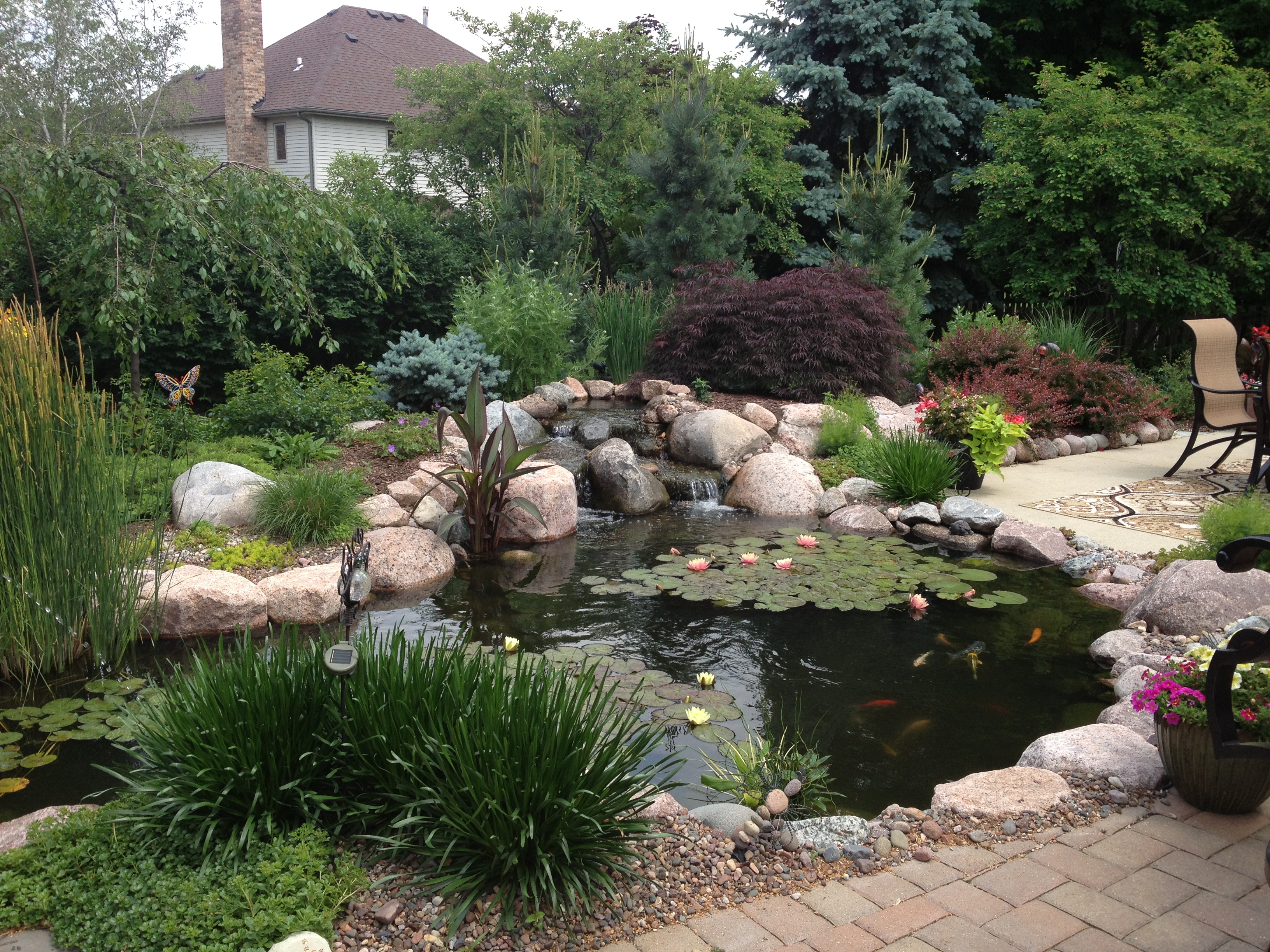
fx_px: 1284
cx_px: 635
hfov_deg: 52.6
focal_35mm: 35
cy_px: 476
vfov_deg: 40.7
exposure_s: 1/606
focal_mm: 4.28
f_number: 2.4
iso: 50
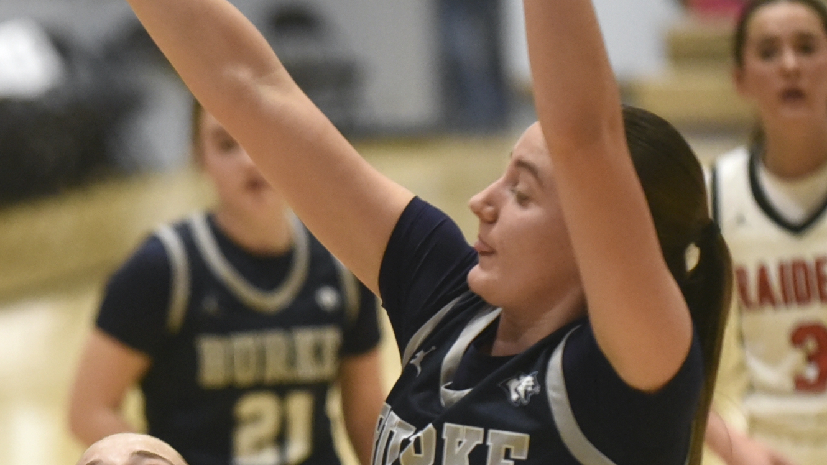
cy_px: 537
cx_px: 195
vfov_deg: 3.9
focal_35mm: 308
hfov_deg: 7.0
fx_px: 6754
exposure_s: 1/800
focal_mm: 130
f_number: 3.2
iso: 7200
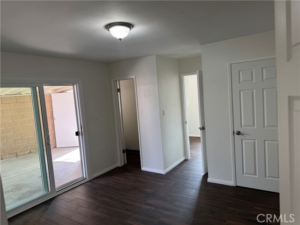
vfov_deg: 56.8
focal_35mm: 24
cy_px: 112
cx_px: 150
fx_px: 208
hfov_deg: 71.6
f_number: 1.78
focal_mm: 6.76
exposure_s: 1/120
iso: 80
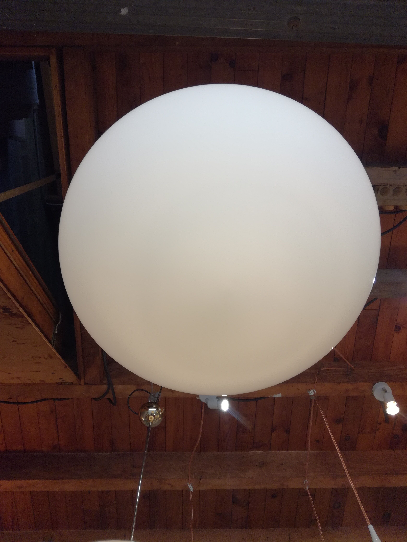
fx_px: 423
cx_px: 204
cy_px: 271
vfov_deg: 65.3
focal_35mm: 27
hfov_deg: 51.4
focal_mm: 3.79
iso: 50
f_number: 2
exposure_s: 1/100
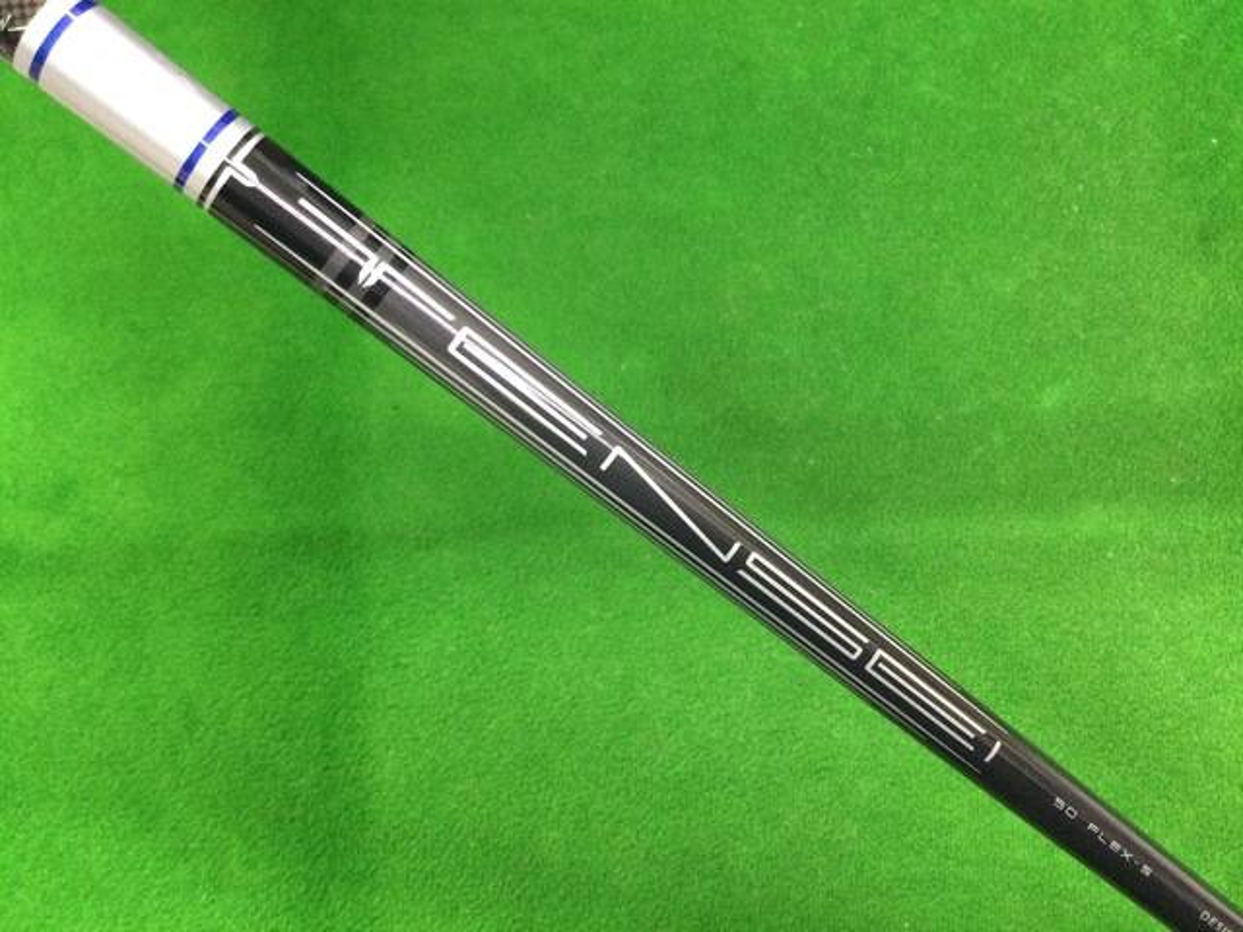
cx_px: 622
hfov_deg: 58.4
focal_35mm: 31
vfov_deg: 45.4
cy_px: 466
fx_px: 1113
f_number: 2.4
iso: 200
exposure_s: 1/24
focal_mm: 3.3
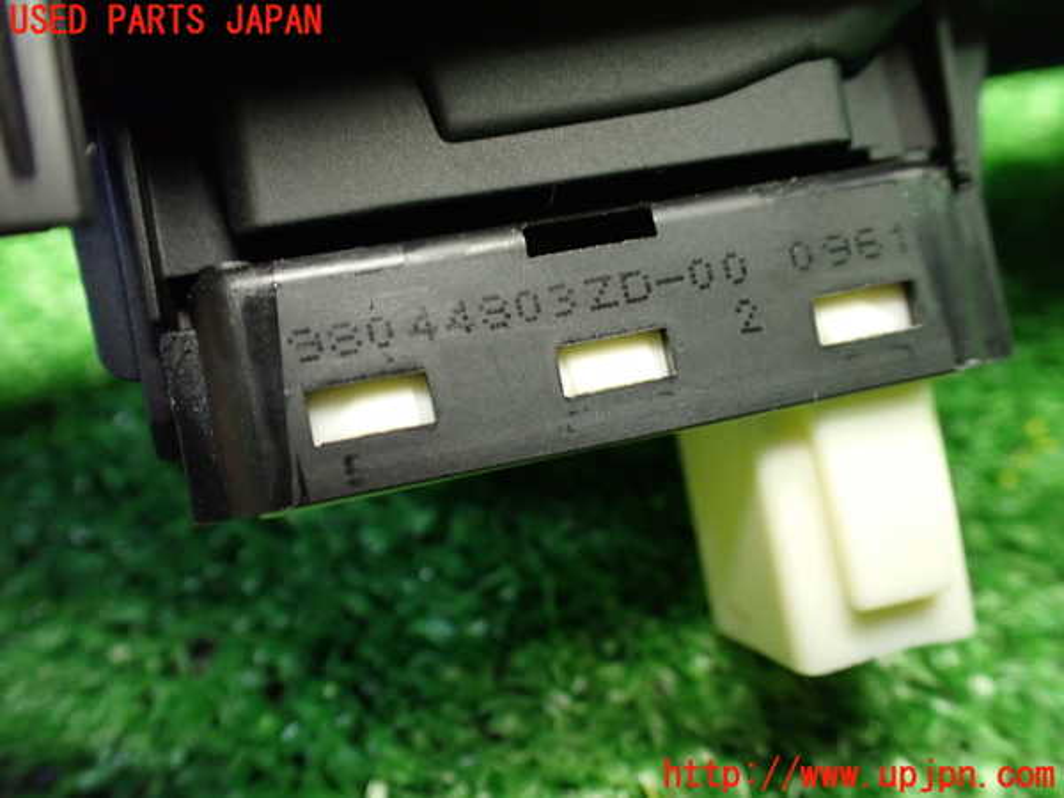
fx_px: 922
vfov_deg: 46.8
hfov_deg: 60.0
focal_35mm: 30
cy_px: 399
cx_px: 532
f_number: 2.3
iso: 800
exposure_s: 1/50
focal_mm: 5.4
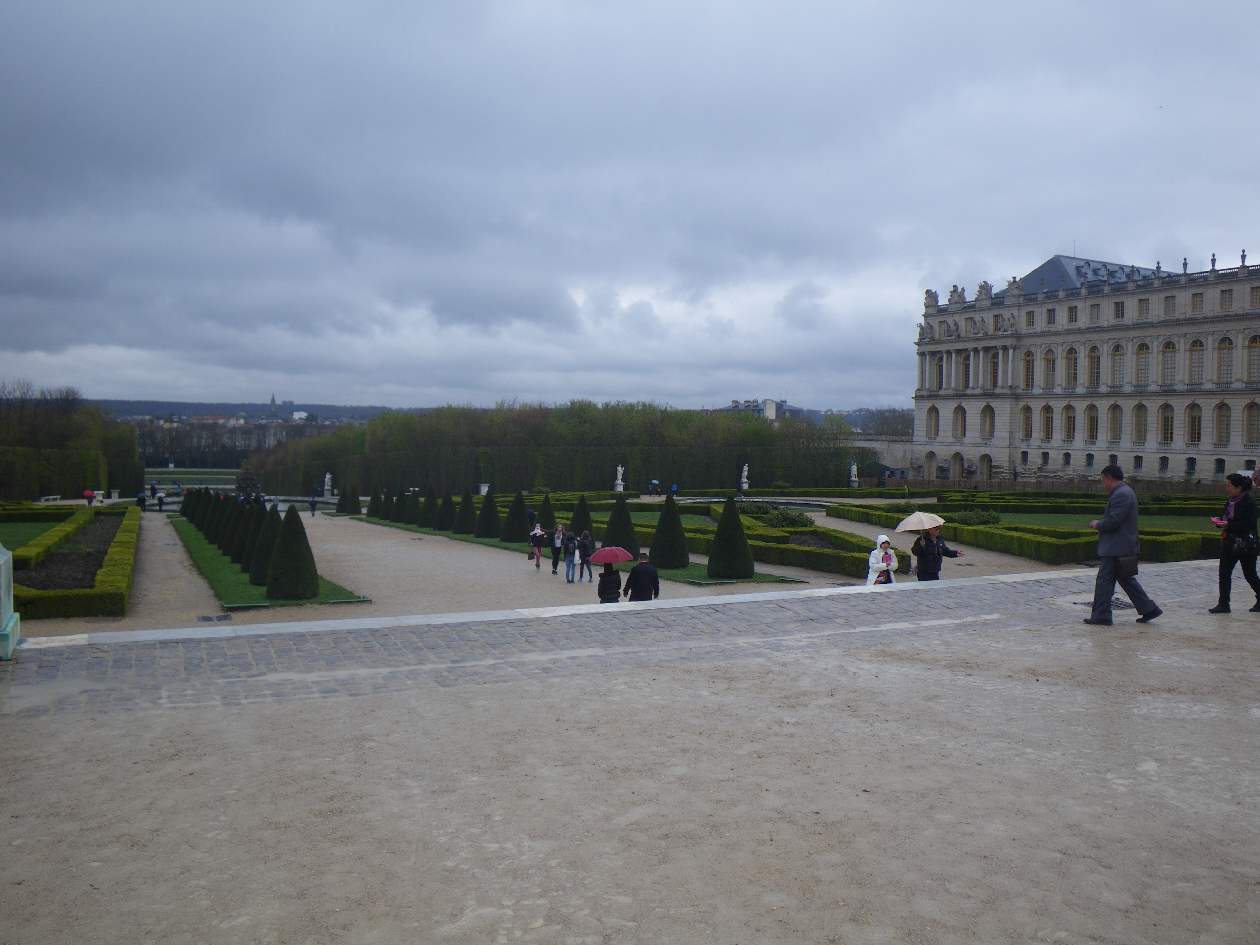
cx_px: 630
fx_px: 1019
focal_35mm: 28
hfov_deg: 63.4
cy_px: 472
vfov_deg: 49.7
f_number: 4.2
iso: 50
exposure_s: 1/250
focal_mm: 5
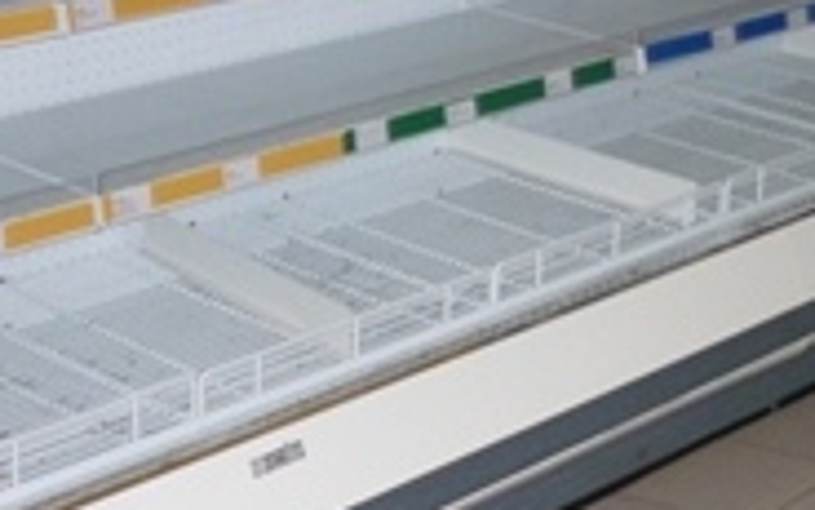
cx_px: 616
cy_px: 11
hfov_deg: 21.7
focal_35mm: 95
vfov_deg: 13.6
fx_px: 2110
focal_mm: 5.5
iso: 250
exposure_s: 1/8
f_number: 2.8
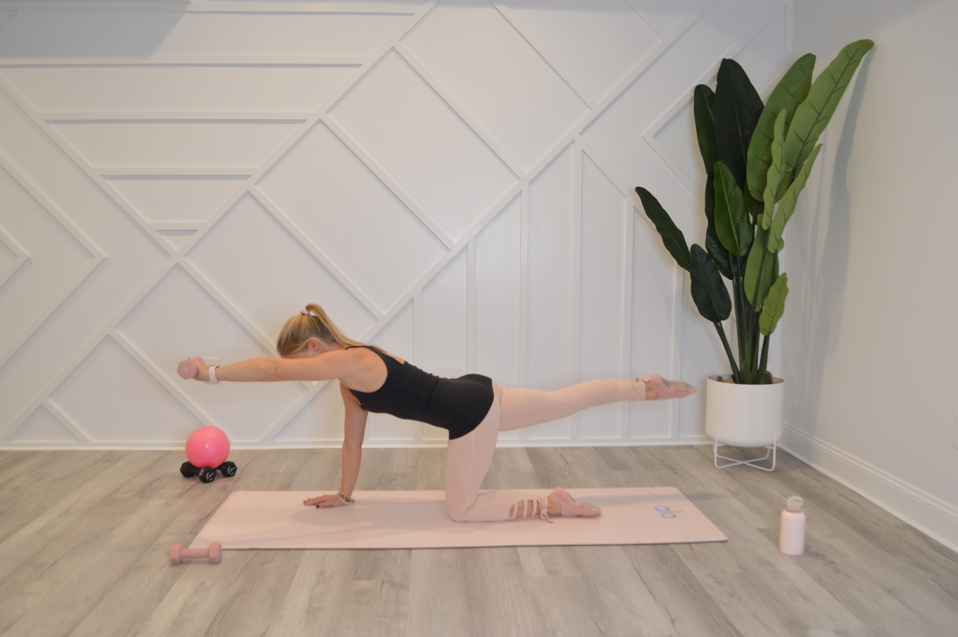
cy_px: 318
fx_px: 798
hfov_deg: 62.0
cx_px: 479
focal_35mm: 30
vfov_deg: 43.5
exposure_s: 1/6
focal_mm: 20
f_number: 5
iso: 100
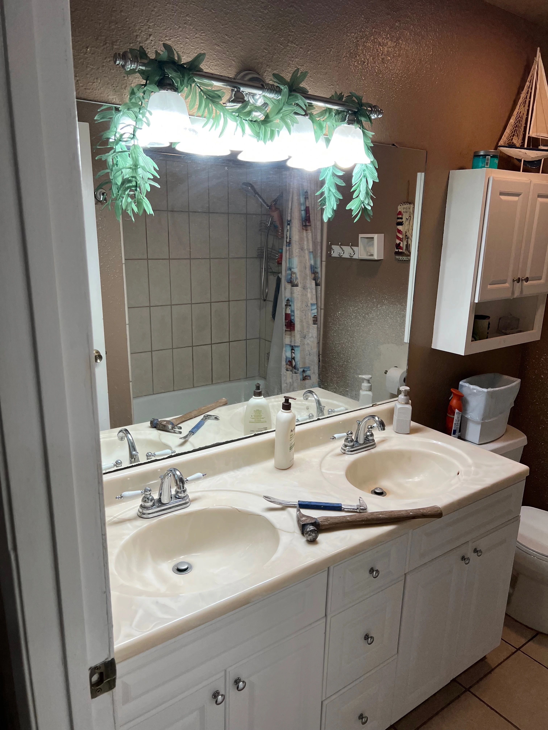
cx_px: 274
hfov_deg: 53.1
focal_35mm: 26
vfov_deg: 67.3
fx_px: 549
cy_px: 365
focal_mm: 5.7
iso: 64
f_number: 1.5
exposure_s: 1/120
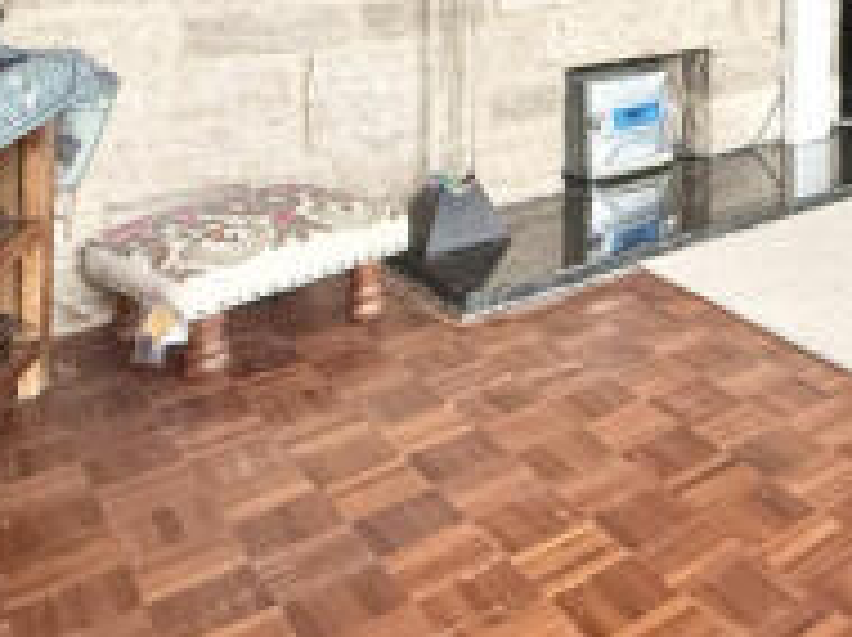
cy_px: -168
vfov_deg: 28.2
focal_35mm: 43
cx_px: 922
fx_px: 1057
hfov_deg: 37.3
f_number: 2.2
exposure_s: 1/99
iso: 320
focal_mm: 2.22
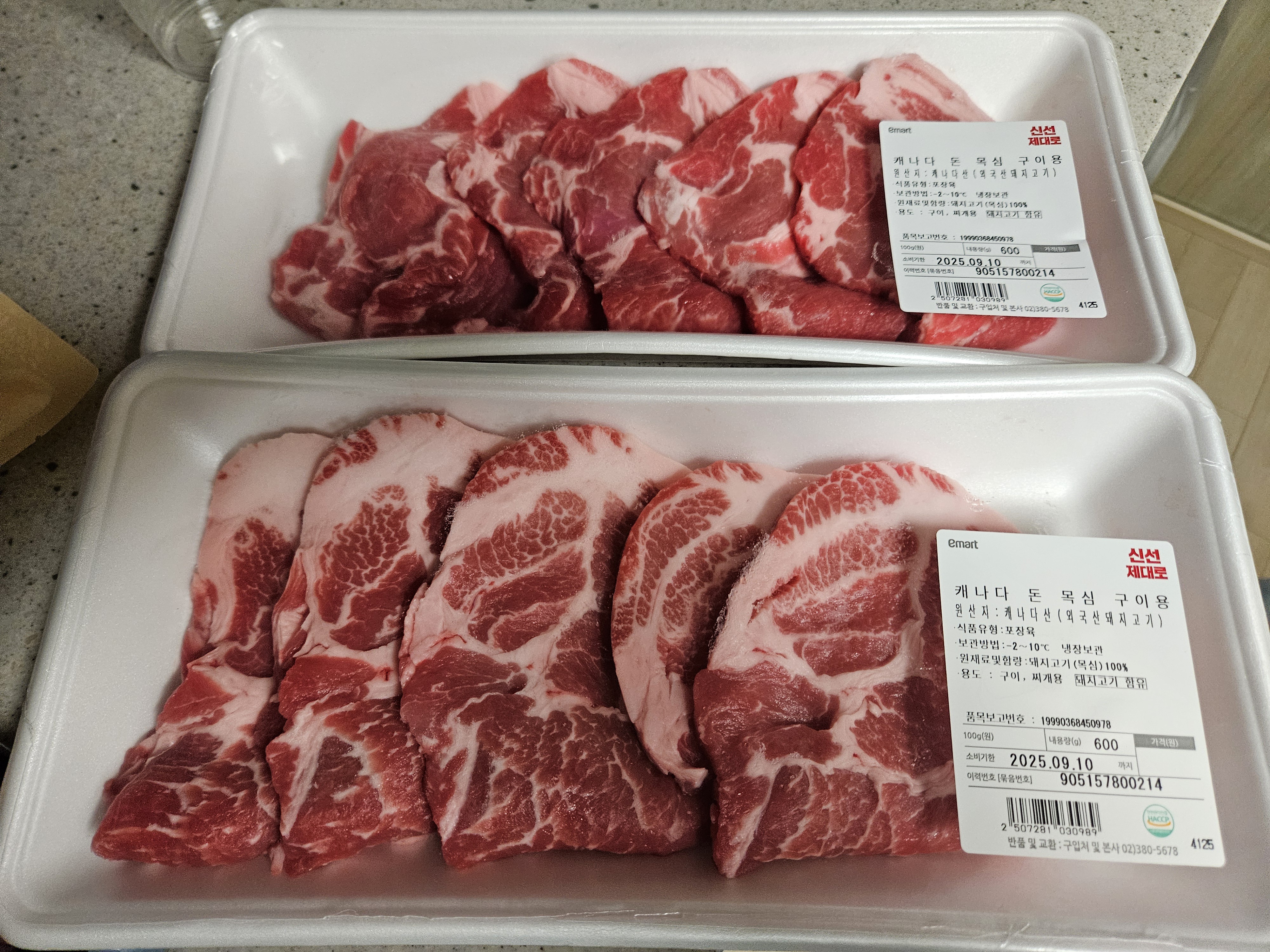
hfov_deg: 73.9
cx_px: 635
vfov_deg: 58.9
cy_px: 476
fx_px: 844
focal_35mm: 23
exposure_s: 1/120
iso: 800
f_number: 1.8
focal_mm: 5.4
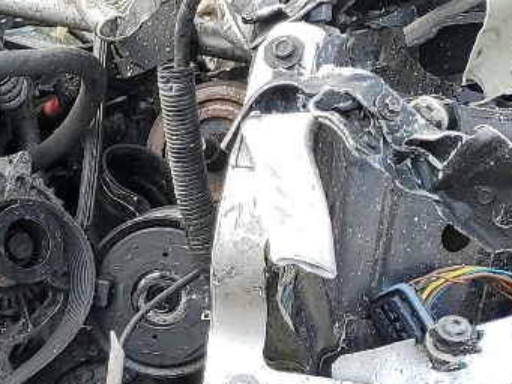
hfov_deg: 14.2
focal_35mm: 122
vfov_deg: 11.4
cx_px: -414
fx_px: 1805
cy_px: 658
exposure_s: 1/400
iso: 50
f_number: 1.5
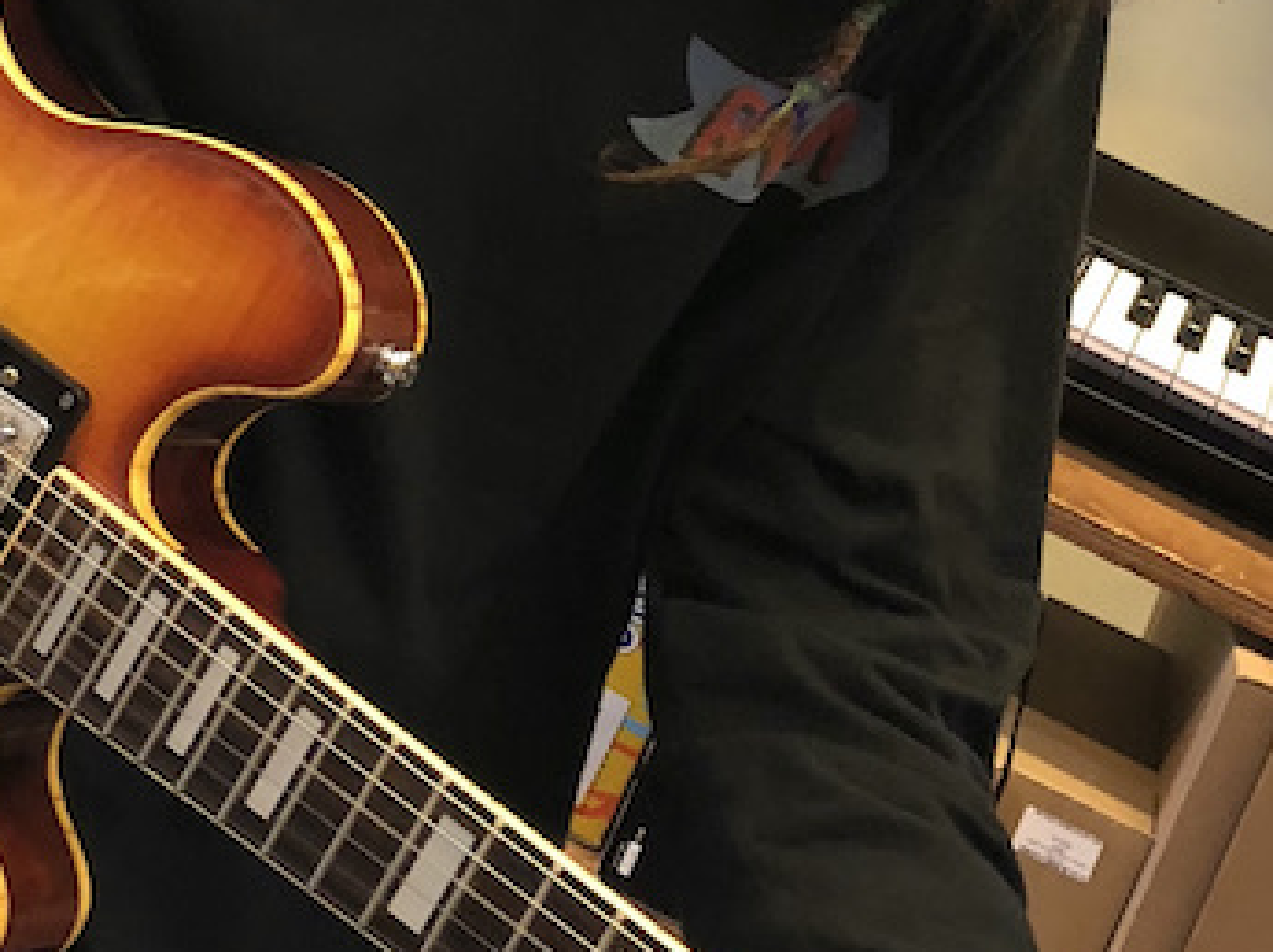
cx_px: 291
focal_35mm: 65
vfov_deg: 22.4
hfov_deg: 29.3
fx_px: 2388
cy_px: 269
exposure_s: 1/13
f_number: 1.8
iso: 100
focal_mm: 4
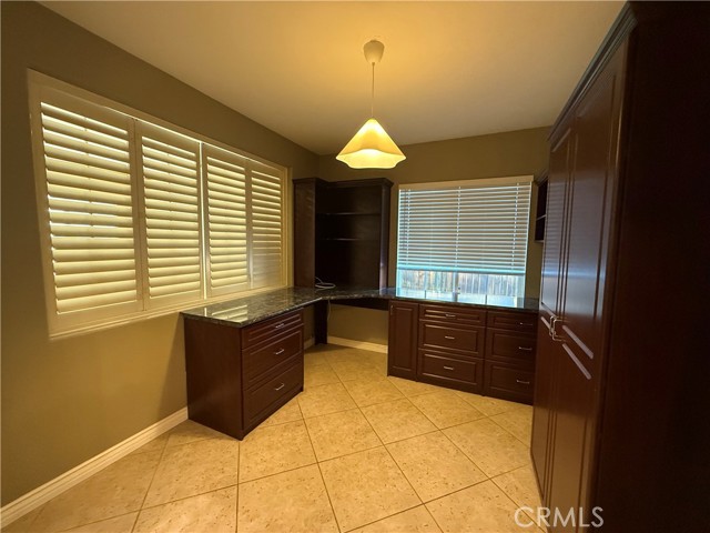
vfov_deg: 85.7
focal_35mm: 14
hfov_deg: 102.1
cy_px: 266
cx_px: 355
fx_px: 287
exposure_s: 1/60
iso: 640
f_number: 2.2
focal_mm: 2.22
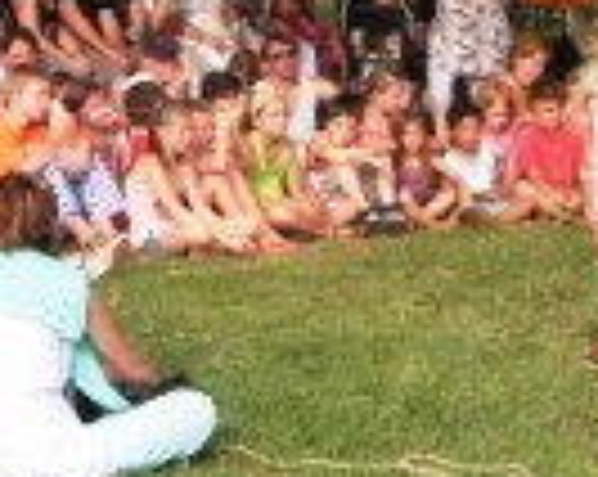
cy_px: 176
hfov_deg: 15.4
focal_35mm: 125
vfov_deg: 12.3
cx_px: 216
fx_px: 2209
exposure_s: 1/160
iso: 50
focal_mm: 5.8
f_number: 5.6
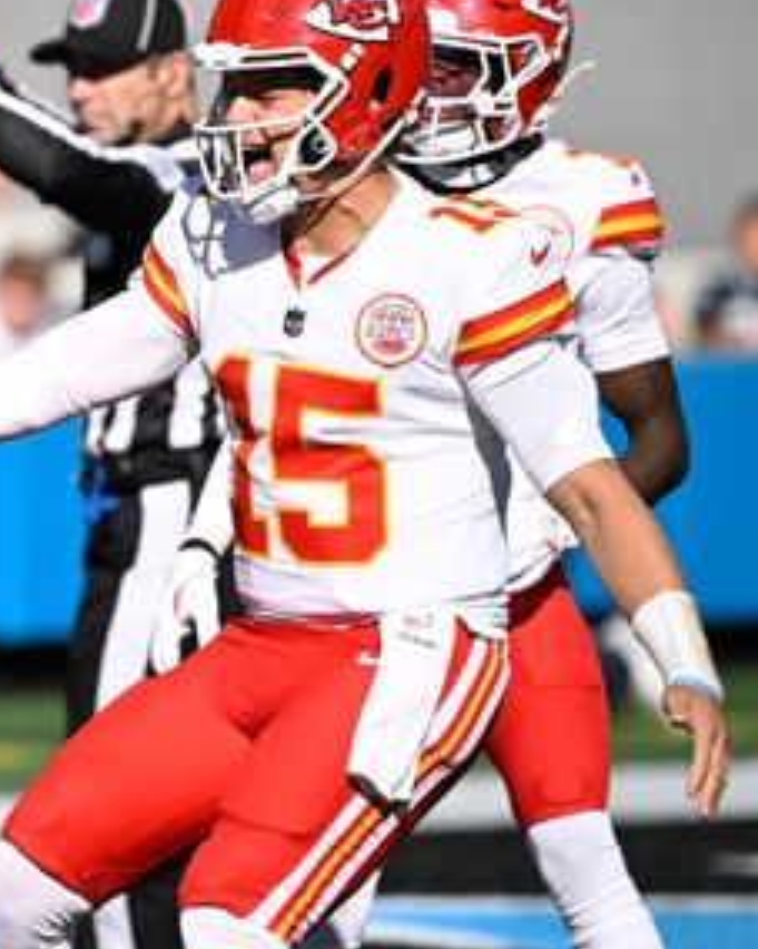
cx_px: -107
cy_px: 284
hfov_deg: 1.9
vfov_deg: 2.4
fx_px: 22278
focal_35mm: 794
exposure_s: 1/32000
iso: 3200
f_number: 4
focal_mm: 400
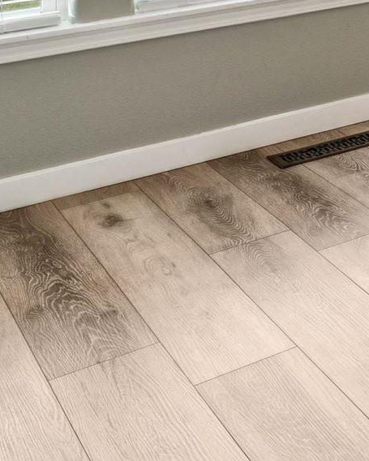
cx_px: 952
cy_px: -247
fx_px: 1059
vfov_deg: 20.7
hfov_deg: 13.1
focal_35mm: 78
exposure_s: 1/13
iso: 400
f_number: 13
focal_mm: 15.3
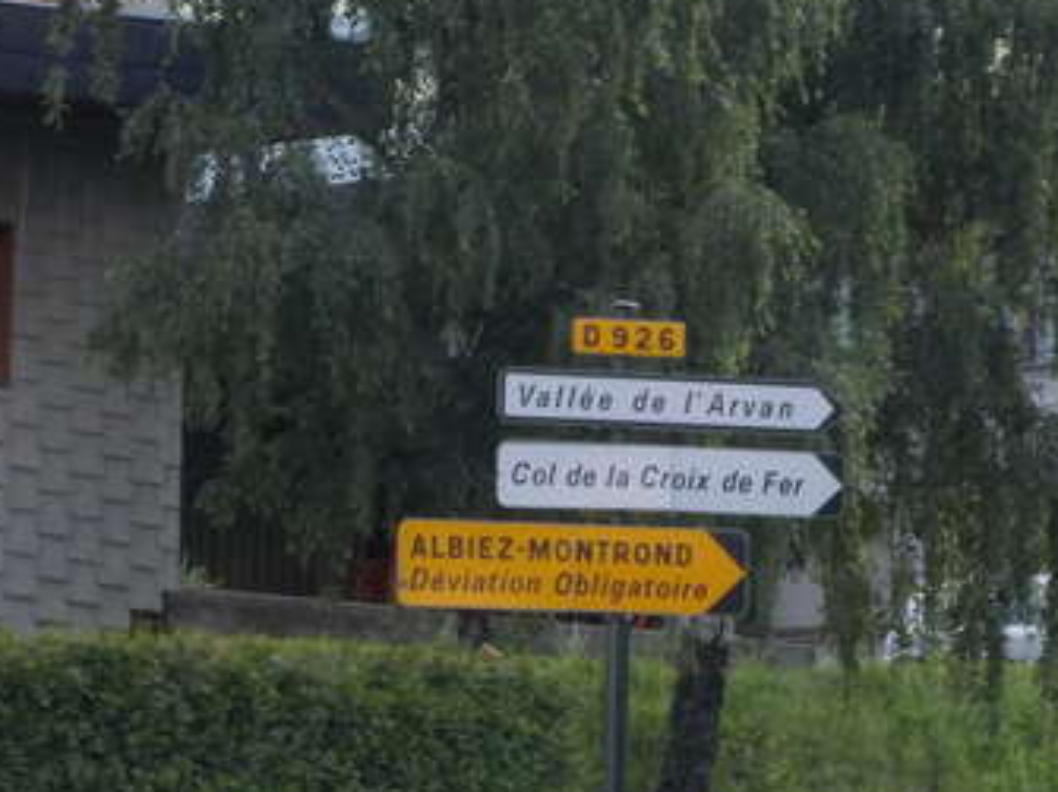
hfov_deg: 7.9
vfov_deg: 5.9
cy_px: 536
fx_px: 7669
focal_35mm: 251
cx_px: 774
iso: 125
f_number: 6.8
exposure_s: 1/60
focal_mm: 20
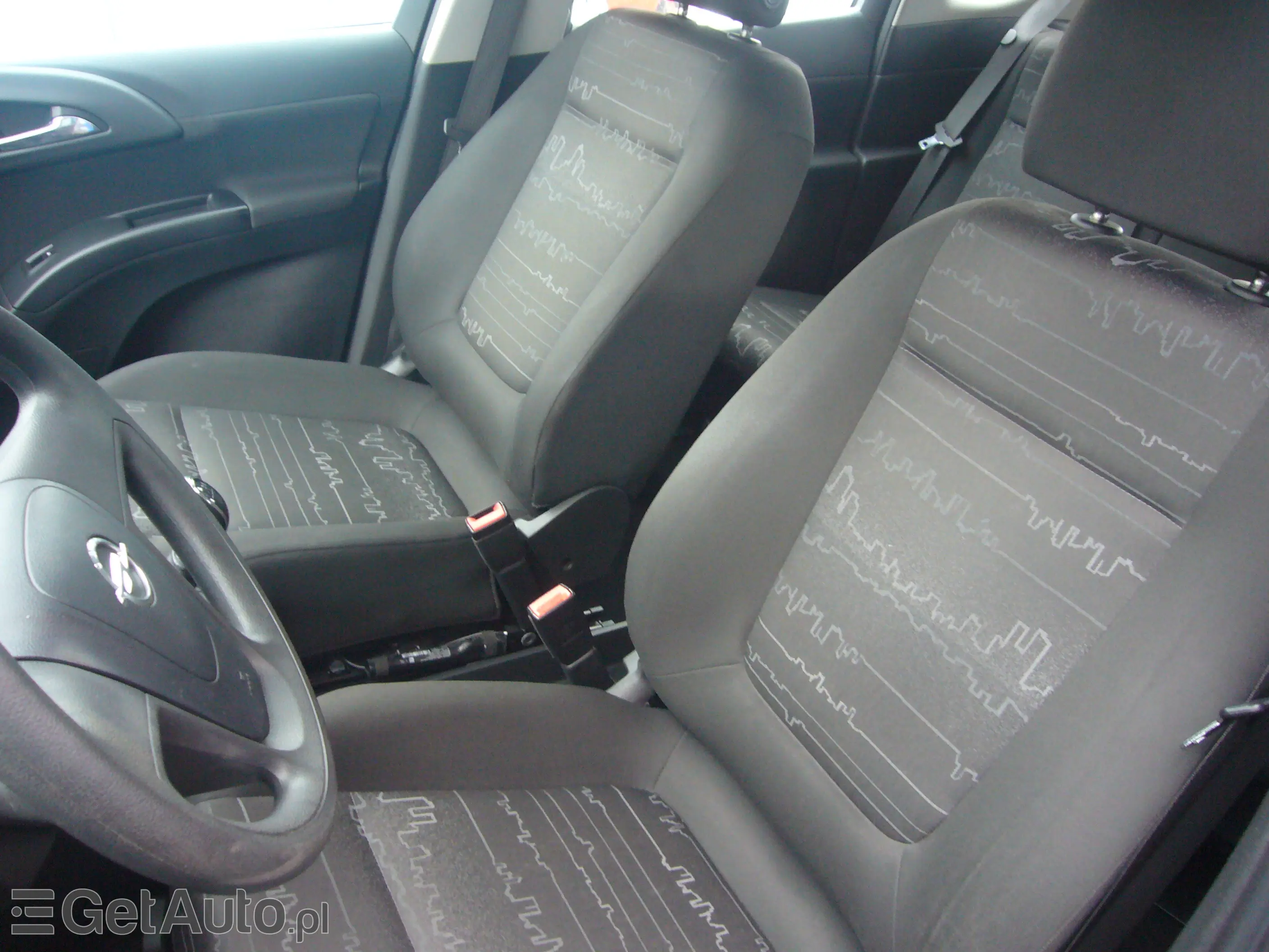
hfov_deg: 63.4
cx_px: 634
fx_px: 1026
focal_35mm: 28
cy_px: 476
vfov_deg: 49.7
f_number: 2.8
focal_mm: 4.6
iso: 200
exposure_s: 1/13
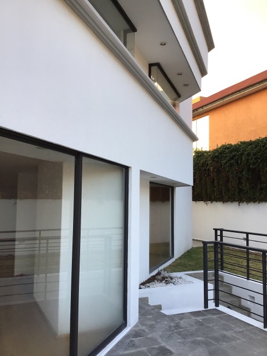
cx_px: 134
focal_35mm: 31
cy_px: 178
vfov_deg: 58.3
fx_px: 319
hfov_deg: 45.5
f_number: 2.4
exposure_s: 1/120
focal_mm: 3.3
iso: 32
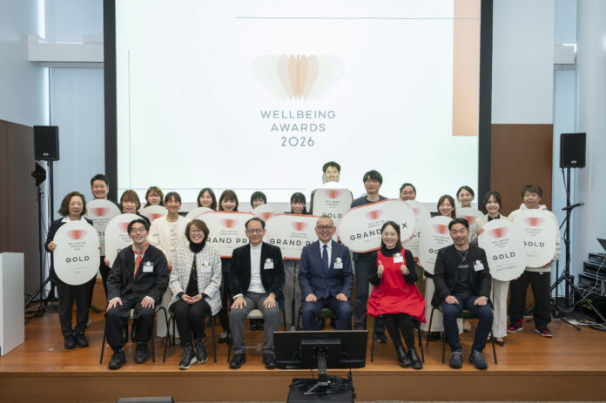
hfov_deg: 65.5
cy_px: 202
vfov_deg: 46.3
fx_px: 471
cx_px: 303
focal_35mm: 28
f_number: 7.1
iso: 3200
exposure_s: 1/160
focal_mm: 28
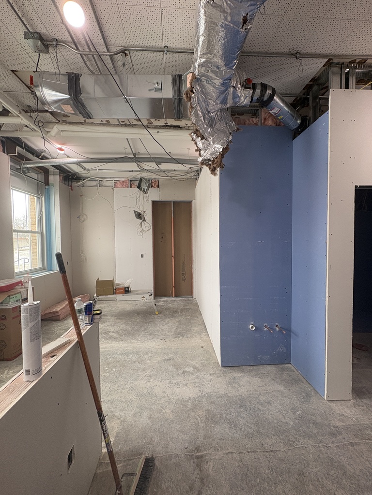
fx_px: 201
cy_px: 248
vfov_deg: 102.1
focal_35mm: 14
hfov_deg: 85.7
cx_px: 186
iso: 160
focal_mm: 2.22
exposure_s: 1/120
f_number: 2.2
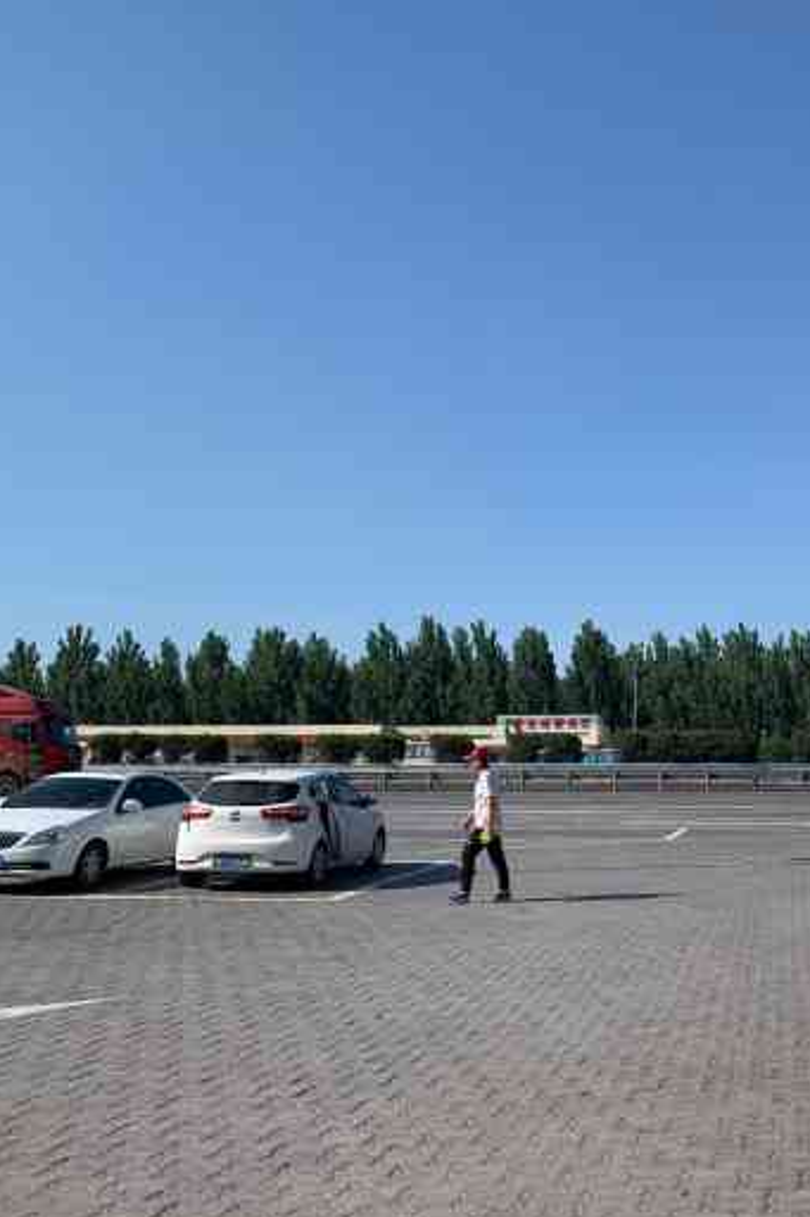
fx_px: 1249
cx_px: 672
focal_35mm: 37
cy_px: 619
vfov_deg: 51.9
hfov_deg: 34.6
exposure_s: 1/2545
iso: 25
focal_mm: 4.25
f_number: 1.8
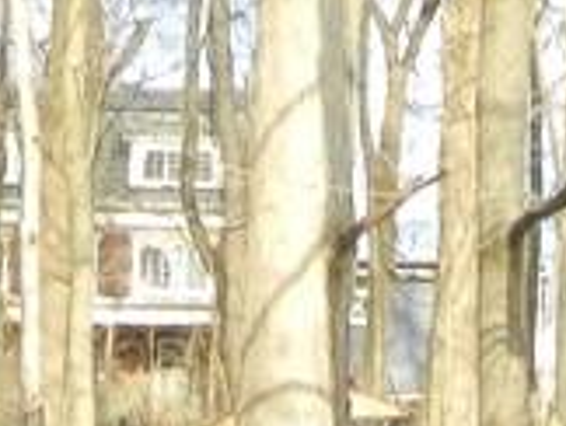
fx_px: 3930
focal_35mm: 240
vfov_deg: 6.0
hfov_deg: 8.2
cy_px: 999
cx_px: 273
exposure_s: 1/200
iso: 220
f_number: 4
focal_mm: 6.7
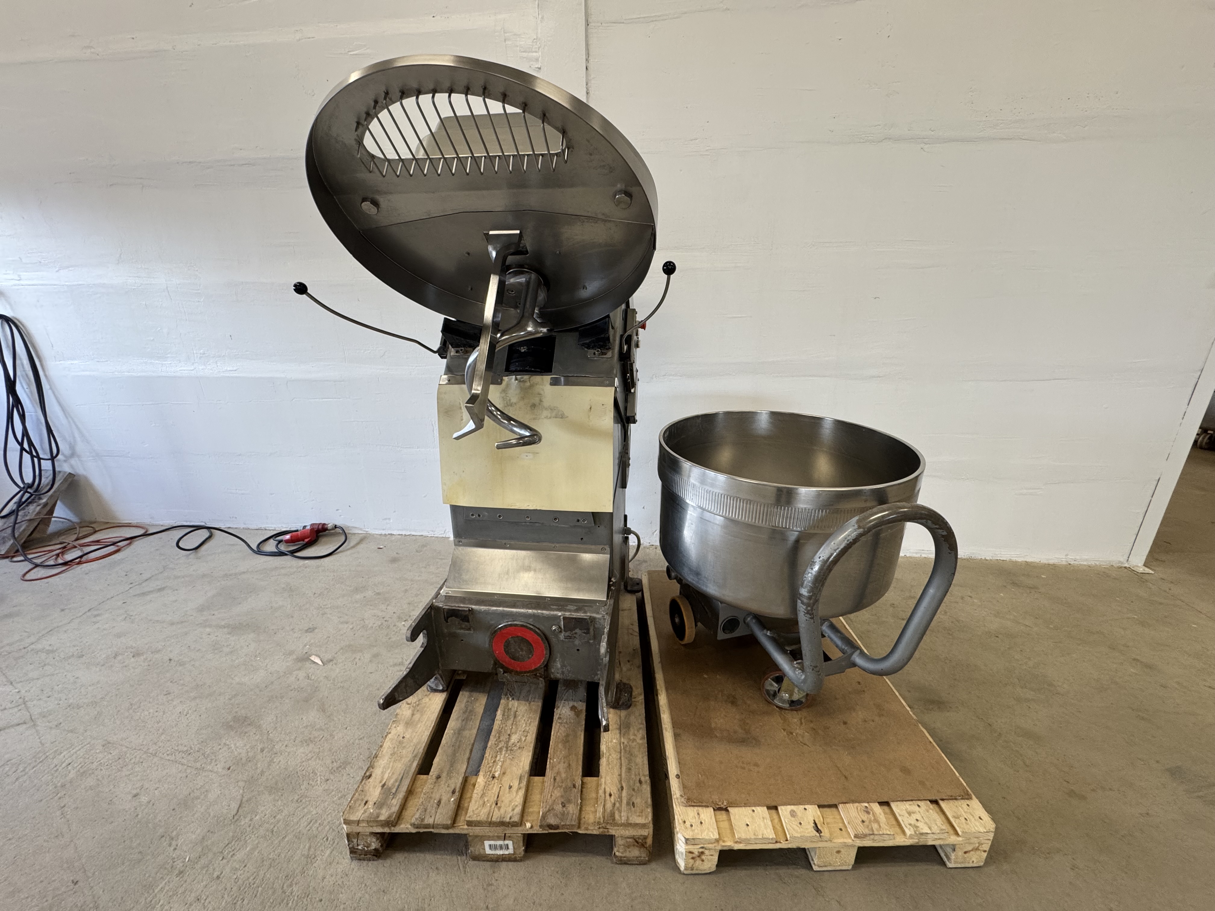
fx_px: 491
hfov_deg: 102.1
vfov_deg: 85.7
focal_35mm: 14
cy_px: 456
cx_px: 608
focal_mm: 2.22
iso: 160
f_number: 2.2
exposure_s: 1/100
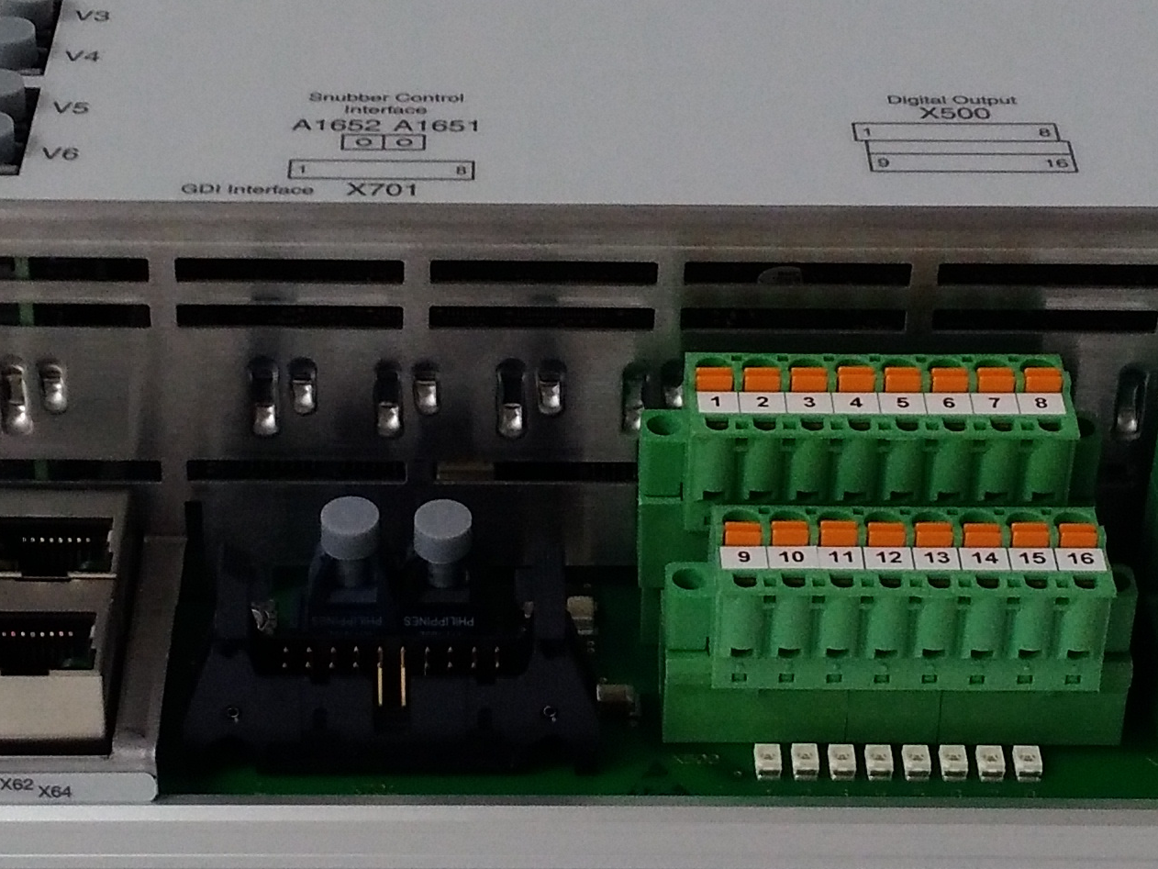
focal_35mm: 89
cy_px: 367
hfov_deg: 22.0
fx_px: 2978
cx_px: 554
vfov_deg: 16.6
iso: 303
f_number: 2
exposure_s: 1/33
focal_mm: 3.79
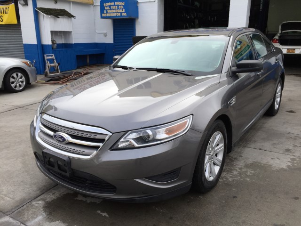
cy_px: 113
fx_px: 252
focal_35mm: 29
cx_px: 150
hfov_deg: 61.7
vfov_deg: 48.2
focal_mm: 4.15
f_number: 2.2
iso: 32
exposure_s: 1/1014
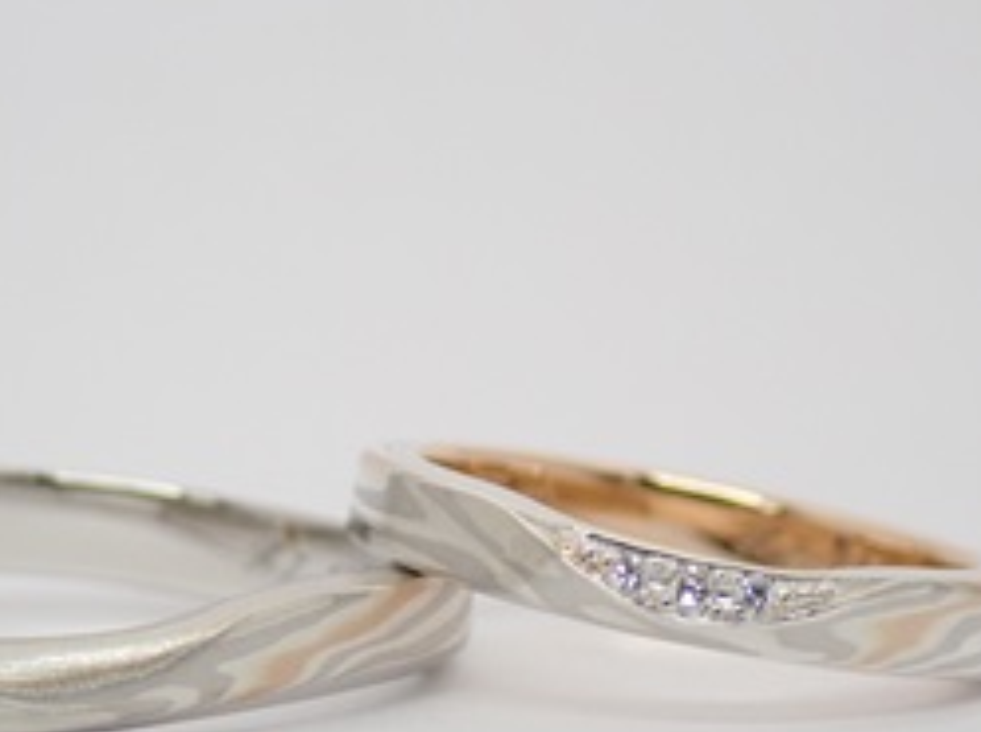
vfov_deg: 10.5
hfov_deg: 14.1
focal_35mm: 140
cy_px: 595
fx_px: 3960
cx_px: 348
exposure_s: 1/125
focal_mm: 13.65
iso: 200
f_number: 4.1
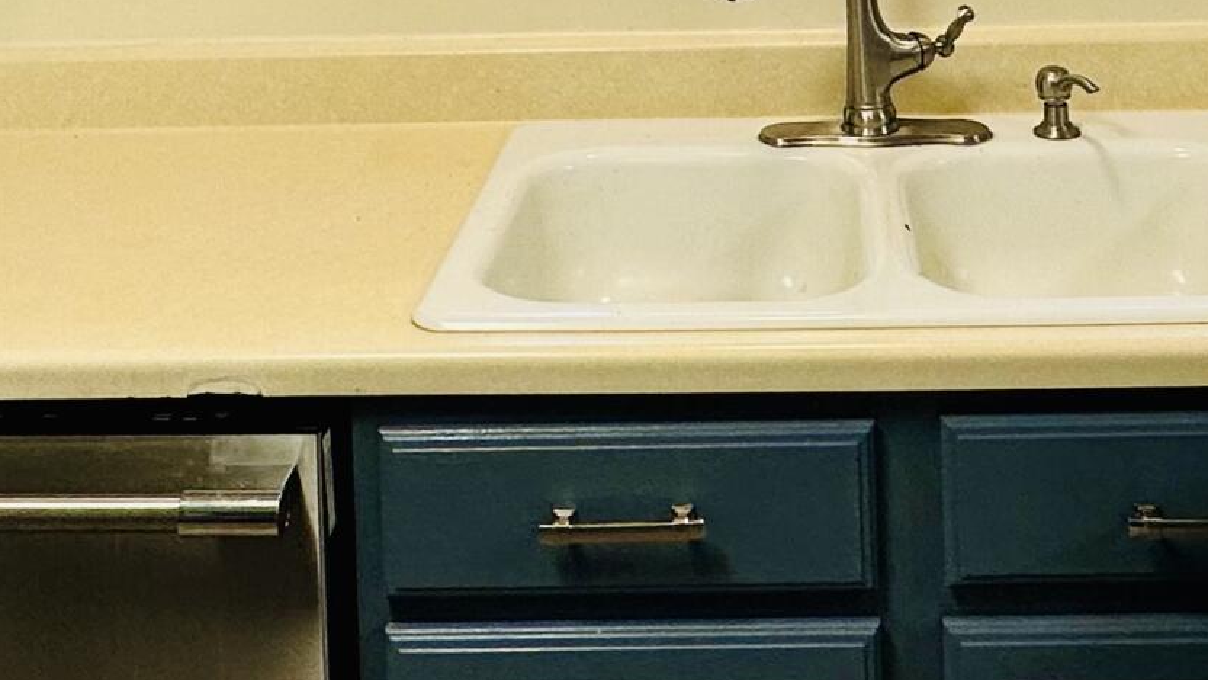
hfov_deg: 37.7
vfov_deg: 18.7
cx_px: 732
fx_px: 1762
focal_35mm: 55
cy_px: -397
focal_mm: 2.22
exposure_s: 1/120
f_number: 2.2
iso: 80
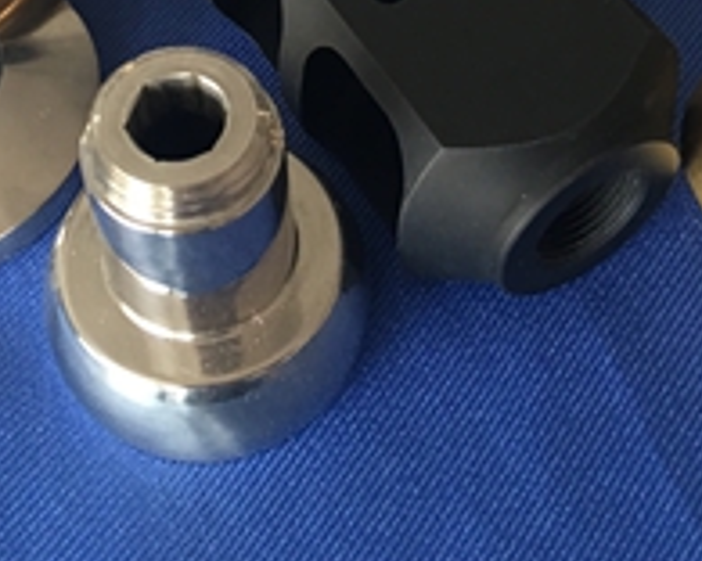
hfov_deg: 22.0
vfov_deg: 16.8
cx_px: 367
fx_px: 1808
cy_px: -144
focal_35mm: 87
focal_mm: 4.15
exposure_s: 1/17
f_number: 2.2
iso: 50
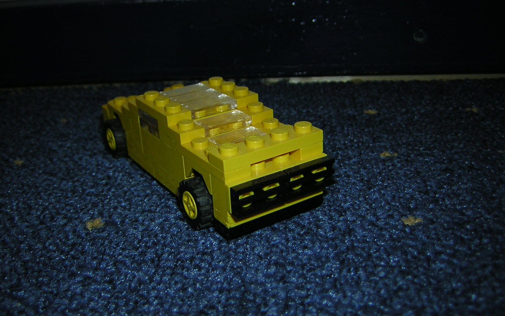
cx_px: 256
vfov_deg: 32.7
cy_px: 164
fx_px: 537
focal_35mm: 39
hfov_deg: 50.4
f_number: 2.6
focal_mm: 4.7
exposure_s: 1/60.1
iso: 50
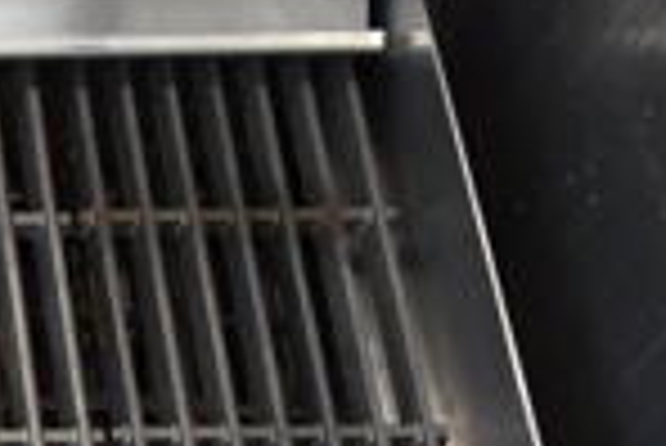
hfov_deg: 15.5
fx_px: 2055
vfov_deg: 12.0
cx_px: -580
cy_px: 604
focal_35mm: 111
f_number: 3.5
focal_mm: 18
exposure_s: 1/30
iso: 450
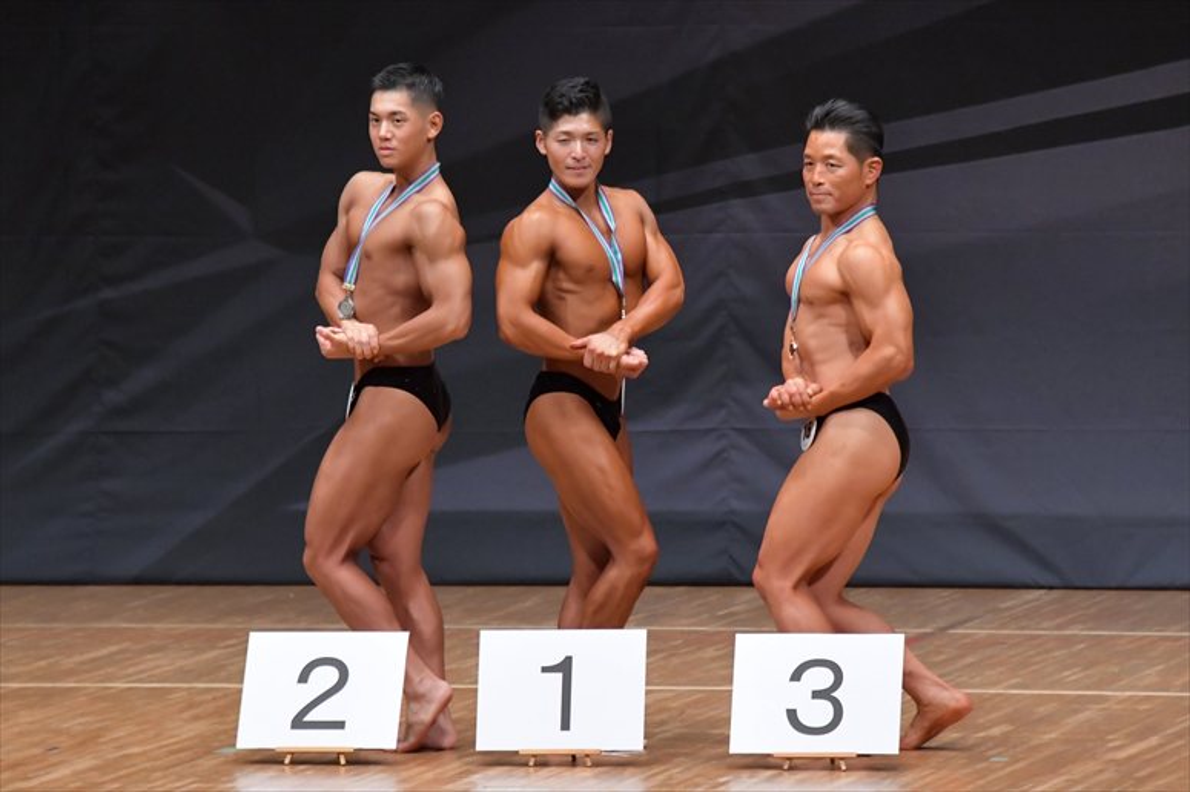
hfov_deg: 7.2
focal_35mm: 285
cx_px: 595
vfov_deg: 4.8
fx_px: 9416
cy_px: 396
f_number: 5.6
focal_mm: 190
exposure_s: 1/400
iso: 6400
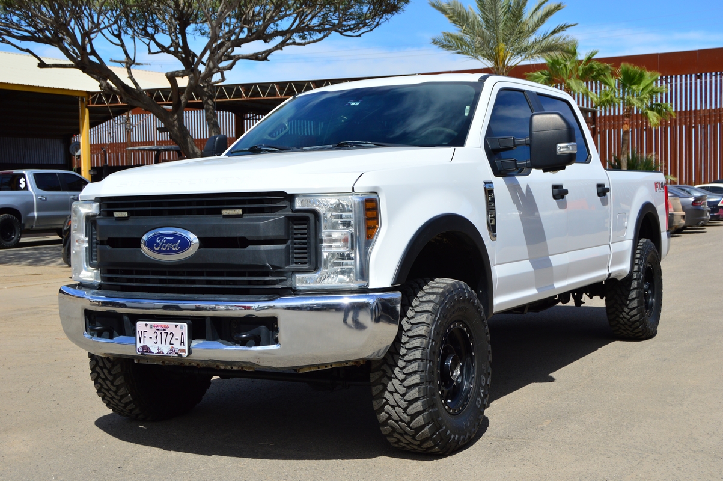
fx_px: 933
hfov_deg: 42.4
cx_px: 362
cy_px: 240
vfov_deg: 28.9
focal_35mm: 46
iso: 200
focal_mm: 31
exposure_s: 1/1000
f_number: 7.1
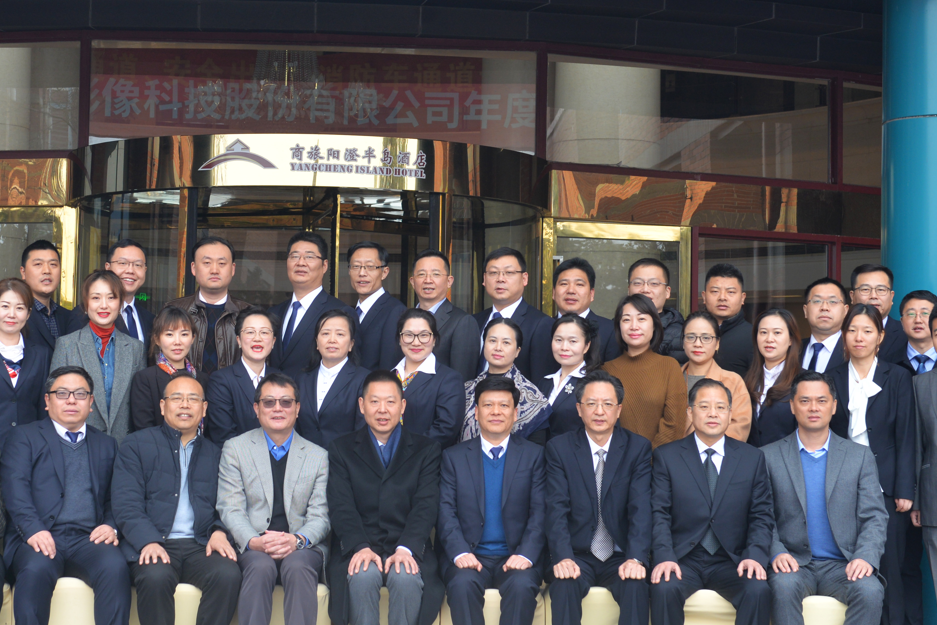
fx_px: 2265
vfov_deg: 15.7
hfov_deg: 23.3
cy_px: 248
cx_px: 324
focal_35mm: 87
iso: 400
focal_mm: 50
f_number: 5.6
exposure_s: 1/125
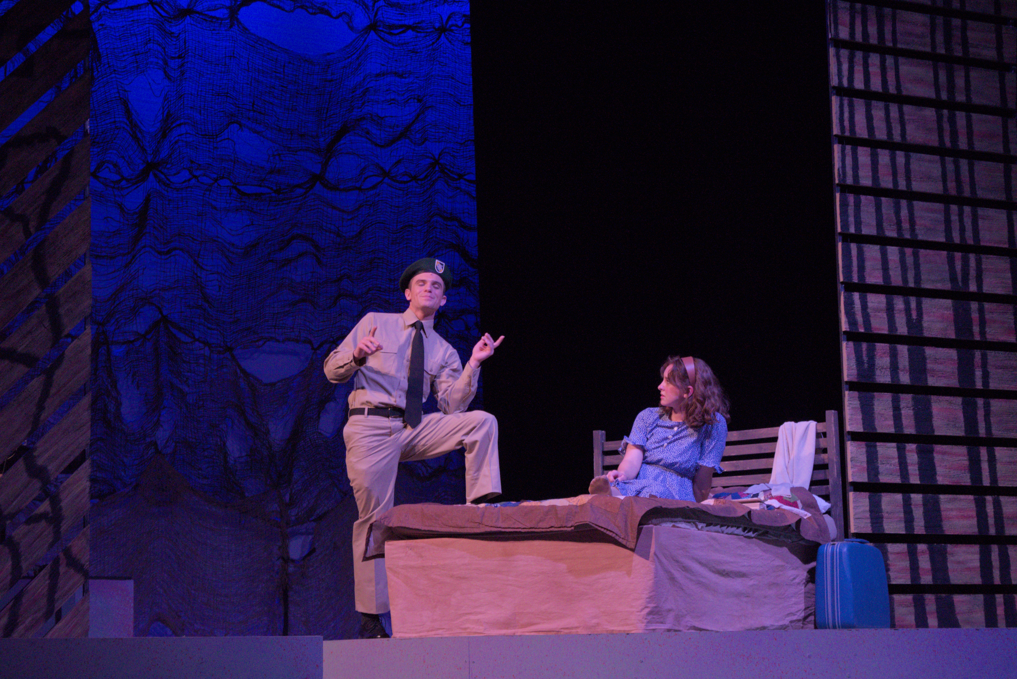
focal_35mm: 82
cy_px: 340
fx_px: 2331
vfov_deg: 16.6
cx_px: 508
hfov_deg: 24.6
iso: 4000
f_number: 5.6
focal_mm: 55
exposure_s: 1/100
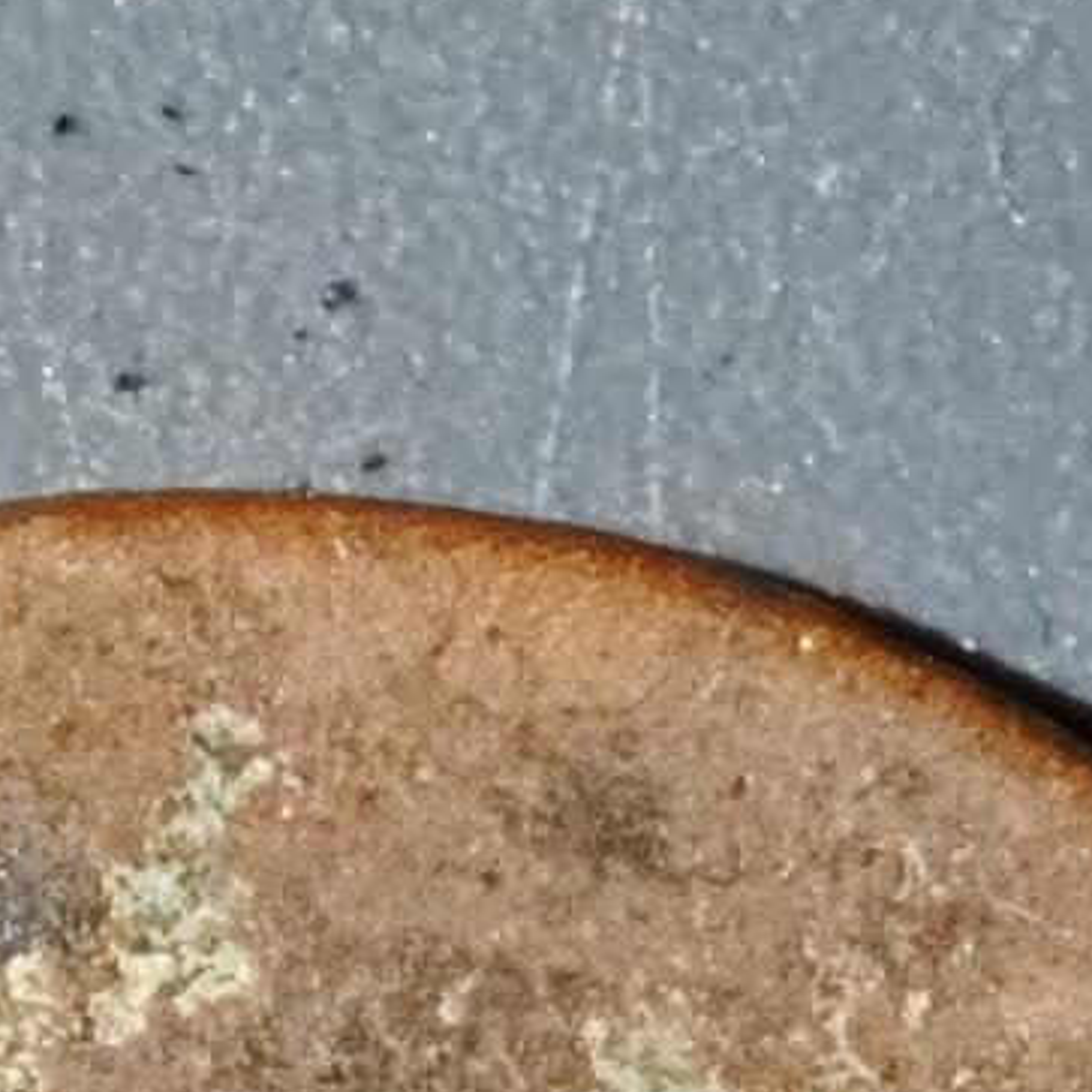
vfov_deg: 4.2
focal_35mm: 416
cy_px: 2232
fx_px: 14847
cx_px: 123
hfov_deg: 4.2
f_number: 2
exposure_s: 1/100
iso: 500
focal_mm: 9
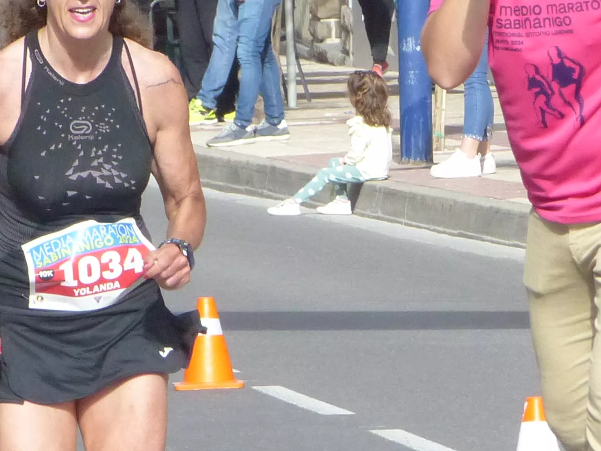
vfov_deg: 2.1
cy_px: 144
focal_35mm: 709
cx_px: 211
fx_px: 12313
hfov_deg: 2.8
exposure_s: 1/1600
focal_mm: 38.5
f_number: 4.5
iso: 400
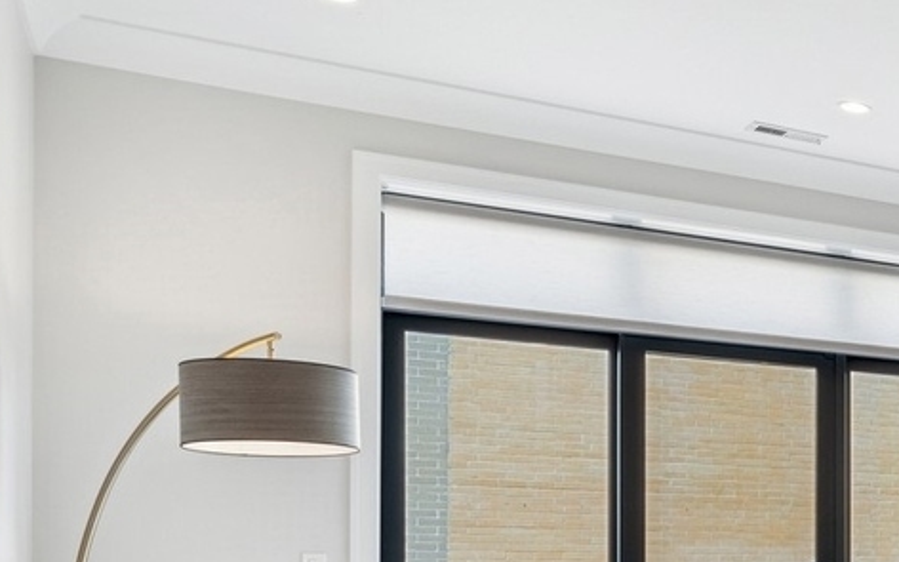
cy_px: 606
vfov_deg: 22.0
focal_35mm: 56
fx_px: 1372
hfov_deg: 24.0
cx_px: 1491
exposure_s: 1/30
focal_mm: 16
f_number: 8
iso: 320
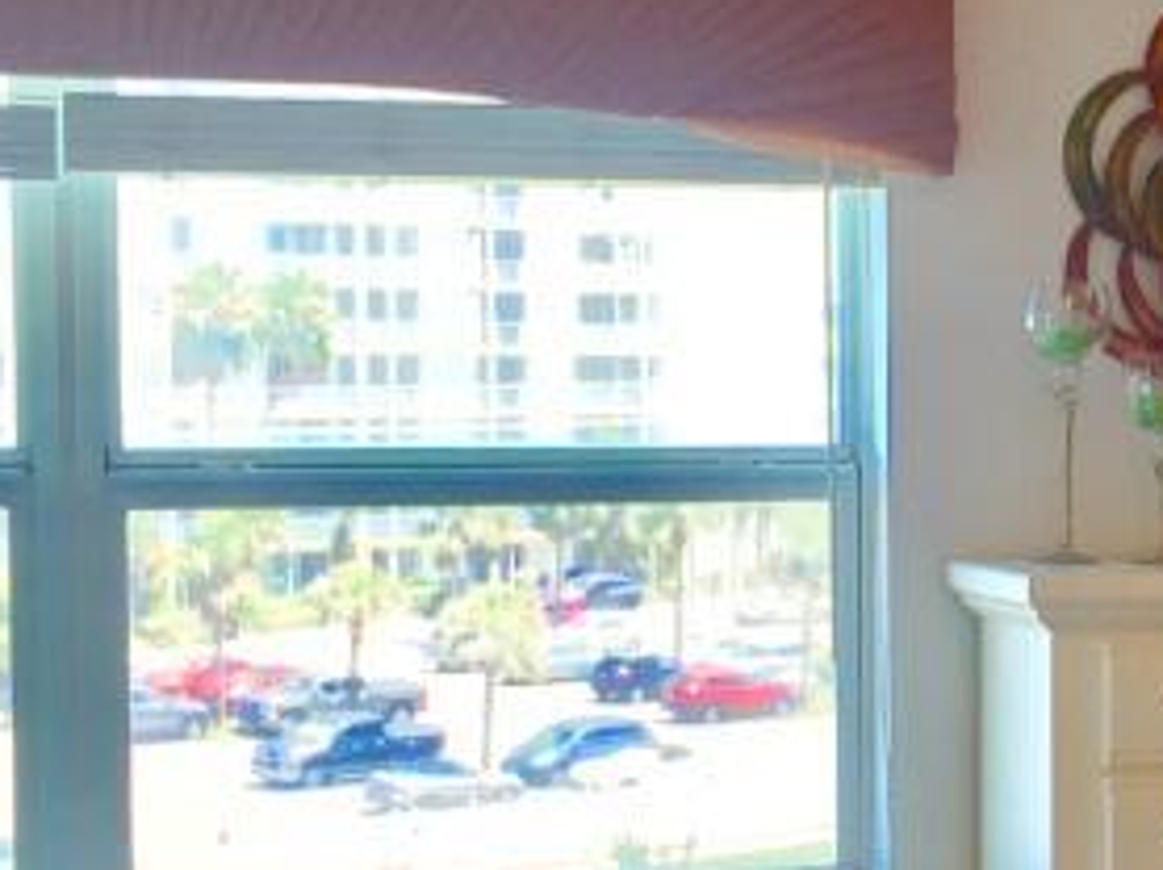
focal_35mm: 107
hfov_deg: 17.5
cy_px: 577
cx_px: 1422
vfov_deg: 13.8
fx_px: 3592
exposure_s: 1/30
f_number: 2.2
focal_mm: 4.15
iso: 32
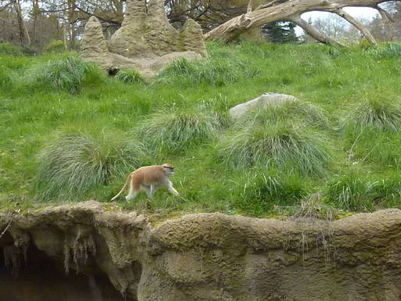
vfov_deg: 18.9
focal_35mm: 78
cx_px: 269
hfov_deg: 24.9
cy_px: 145
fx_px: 904
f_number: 3.3
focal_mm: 4.1
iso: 250
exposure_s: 1/500
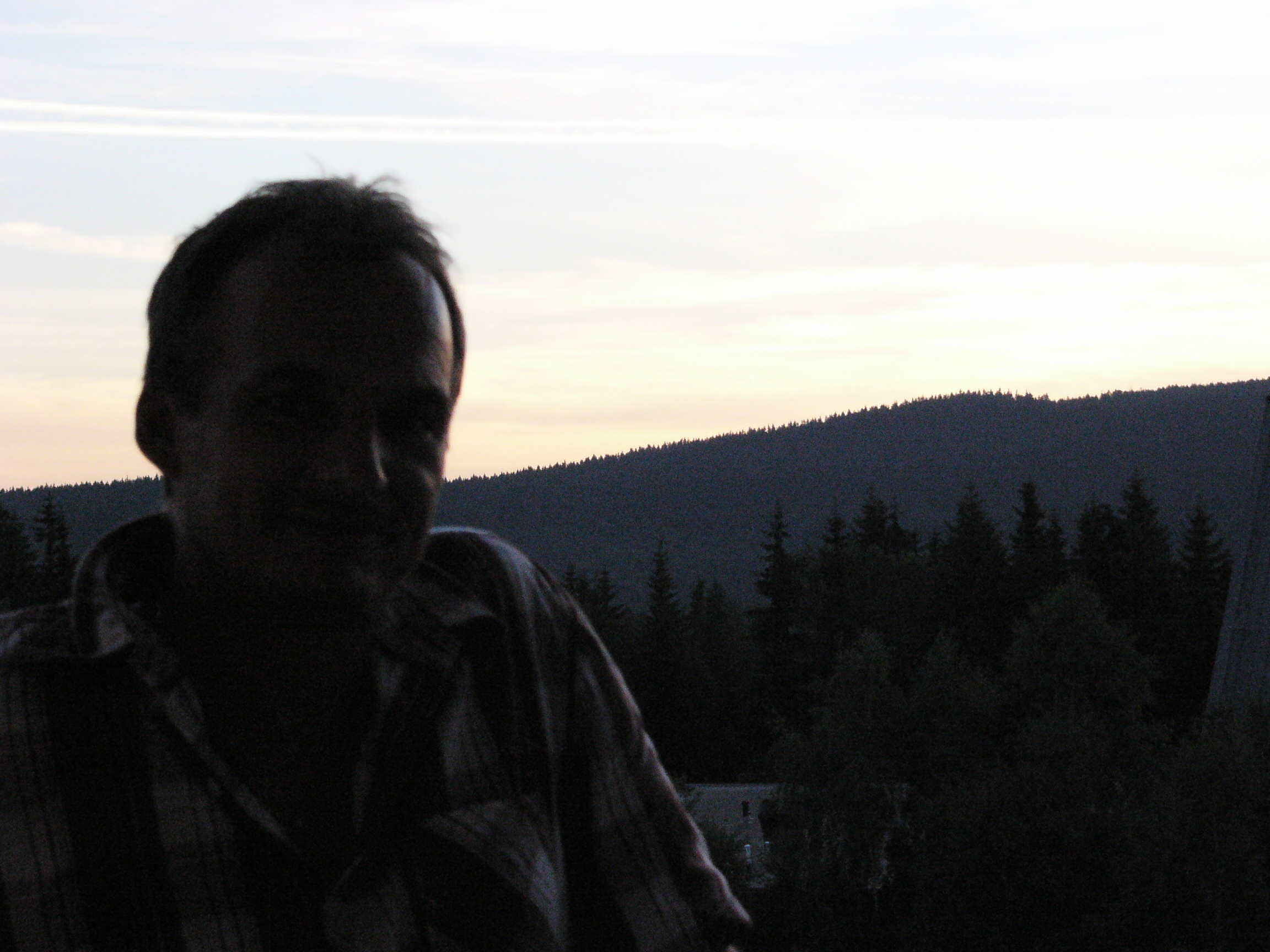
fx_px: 3522
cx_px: 635
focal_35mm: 96
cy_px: 476
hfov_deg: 20.4
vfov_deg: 15.4
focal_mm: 16
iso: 400
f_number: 4.6
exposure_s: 1/500
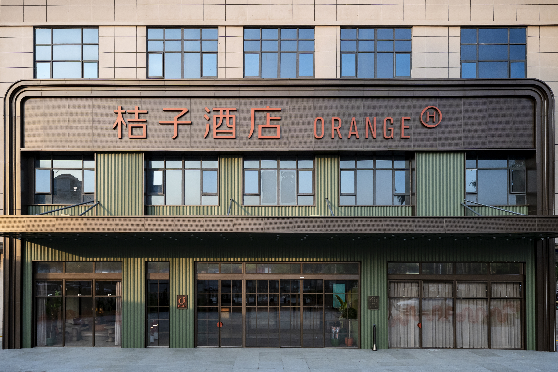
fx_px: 310
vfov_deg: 61.9
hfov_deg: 84.0
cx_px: 279
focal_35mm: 20
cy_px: 186
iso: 1250
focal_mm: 20
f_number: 3.2
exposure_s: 1/4000
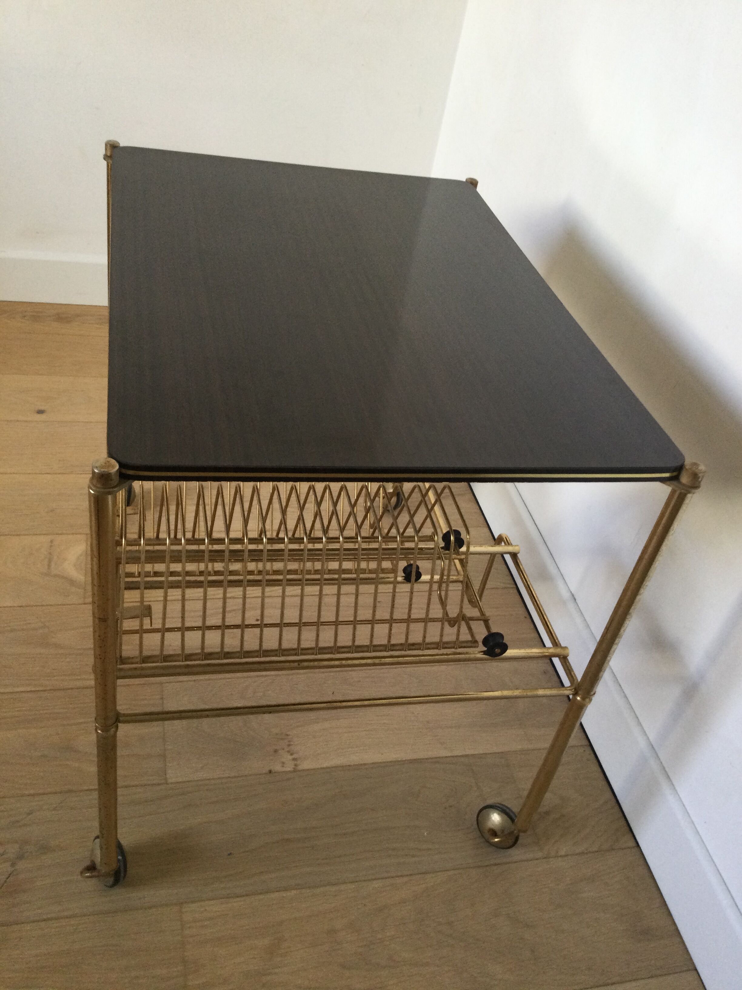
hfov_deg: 45.4
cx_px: 371
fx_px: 886
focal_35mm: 31
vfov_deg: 58.4
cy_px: 495
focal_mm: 3.3
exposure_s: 1/33
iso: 80
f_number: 2.4
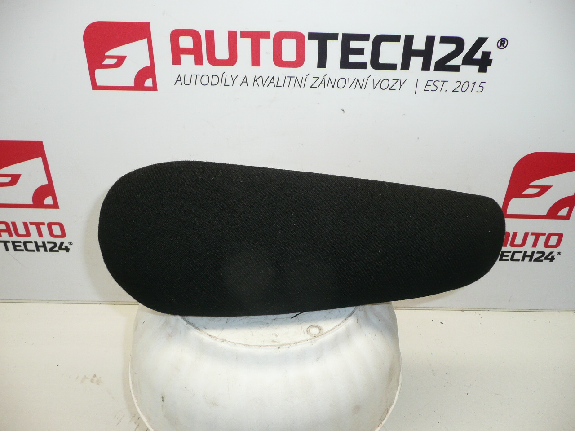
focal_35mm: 28
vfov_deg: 49.7
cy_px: 216
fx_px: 465
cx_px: 288
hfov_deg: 63.4
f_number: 3.3
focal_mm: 4.6
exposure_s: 1/60
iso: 100
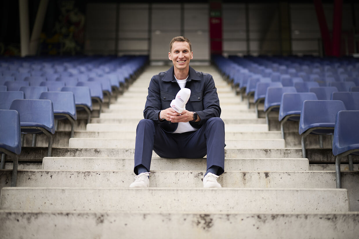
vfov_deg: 27.0
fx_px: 499
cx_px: 180
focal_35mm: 50
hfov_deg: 39.6
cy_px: 120
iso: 64
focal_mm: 50
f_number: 1.3
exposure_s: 1/1250
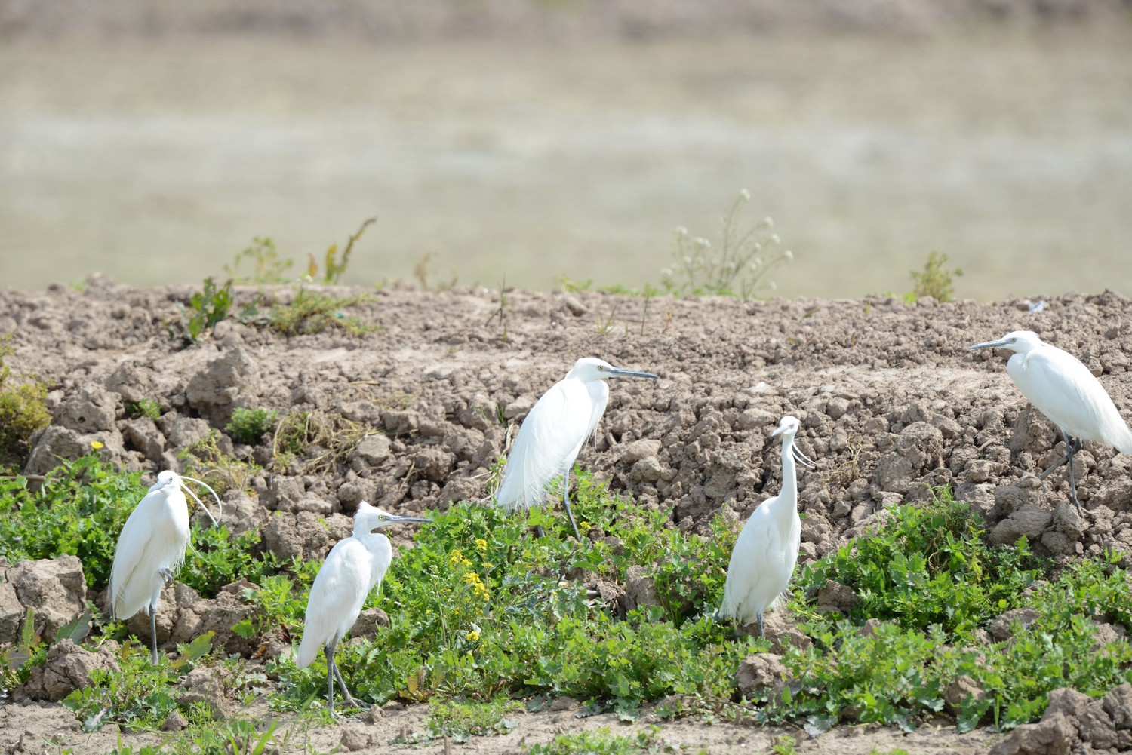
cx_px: 566
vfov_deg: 2.8
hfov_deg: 4.1
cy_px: 378
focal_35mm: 500
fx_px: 15726
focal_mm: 500
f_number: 5.6
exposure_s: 1/1000
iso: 250
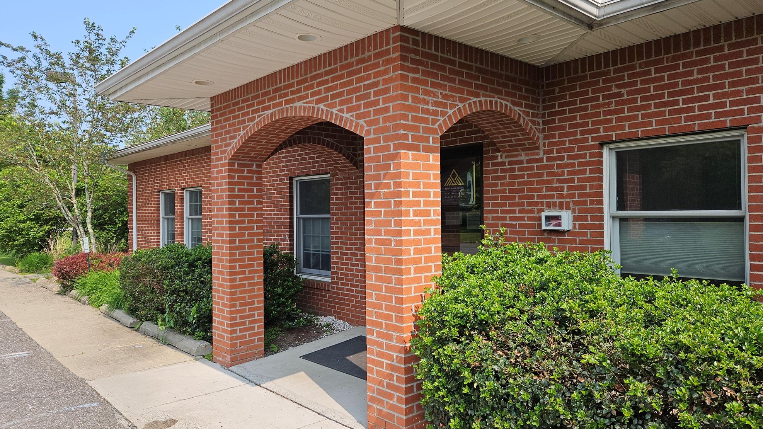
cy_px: 210
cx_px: 392
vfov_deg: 44.4
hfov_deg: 71.9
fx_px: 526
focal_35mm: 26
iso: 25
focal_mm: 5.4
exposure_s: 1/939
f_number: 1.8
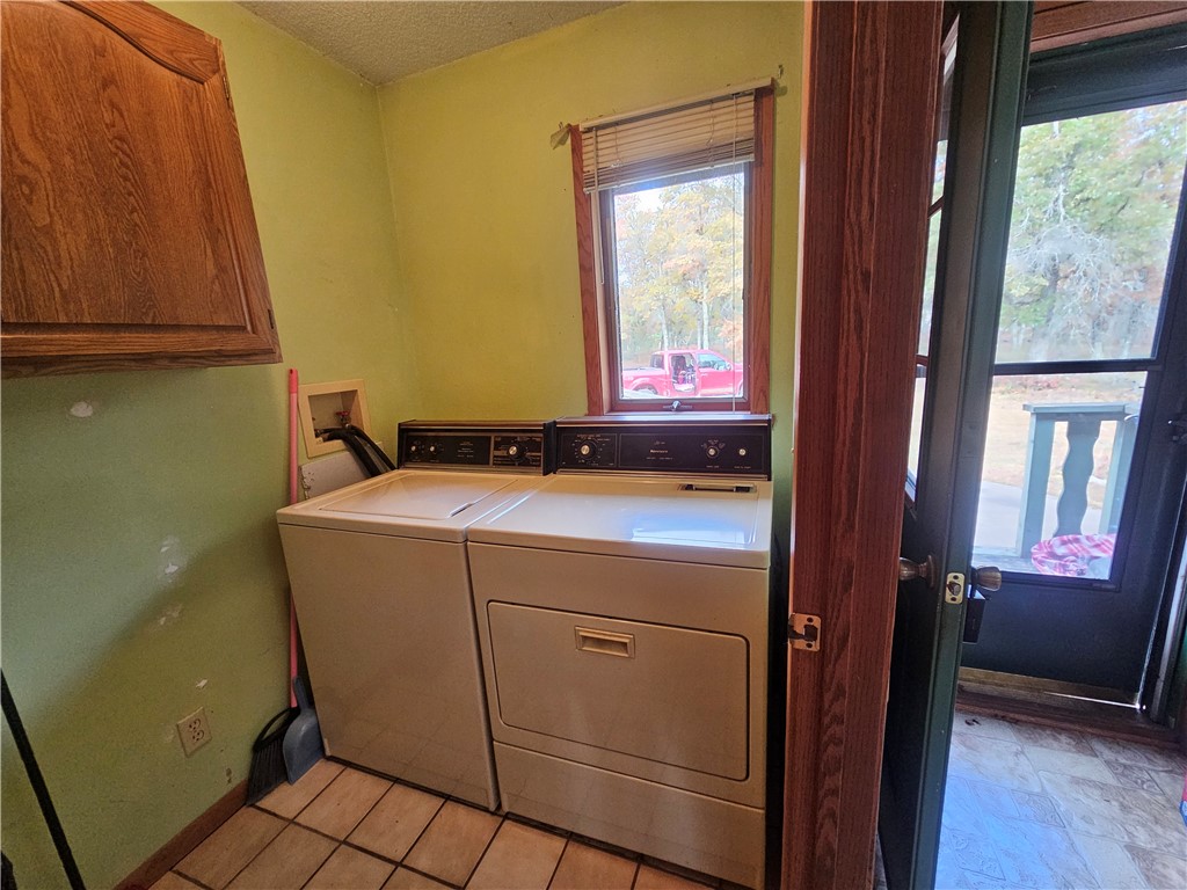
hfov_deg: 106.2
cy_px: 445
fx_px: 446
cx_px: 594
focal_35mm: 13
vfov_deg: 89.9
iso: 320
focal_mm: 2.2
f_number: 2.2
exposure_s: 1/60
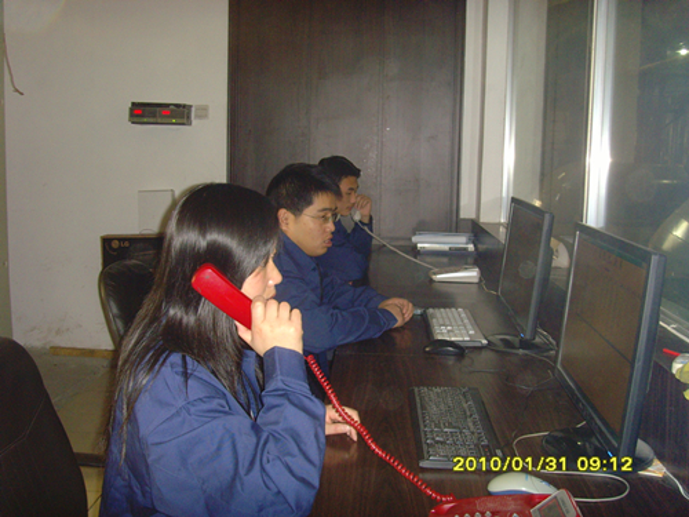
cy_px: 258
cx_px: 344
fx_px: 776
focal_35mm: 39
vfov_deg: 36.8
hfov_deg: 47.9
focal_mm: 6.6
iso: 200
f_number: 3.5
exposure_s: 1/45
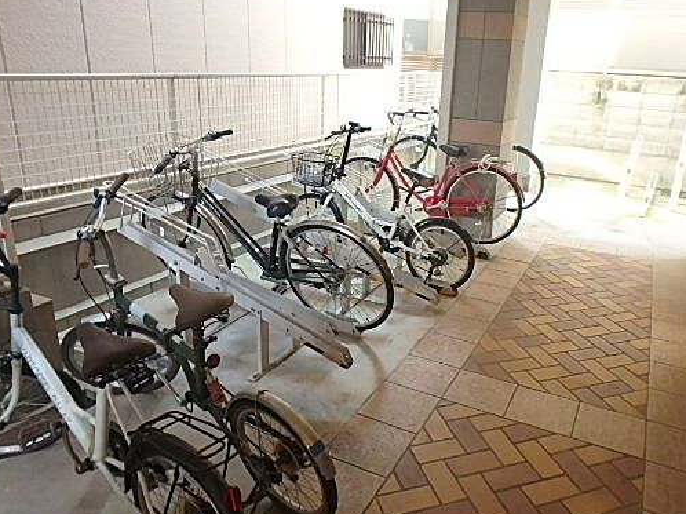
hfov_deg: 65.1
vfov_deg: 51.3
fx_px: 535
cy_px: 269
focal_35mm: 27
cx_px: 383
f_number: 3.5
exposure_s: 1/30
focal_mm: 3.7
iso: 400
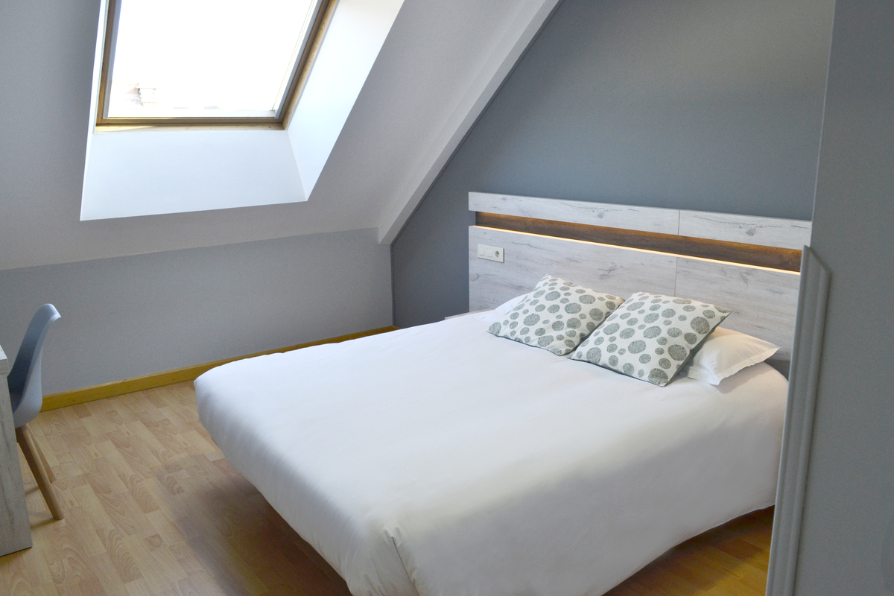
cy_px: 298
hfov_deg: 67.4
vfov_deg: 47.9
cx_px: 447
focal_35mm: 27
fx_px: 670
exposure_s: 1/40
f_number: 7.1
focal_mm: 18
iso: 400
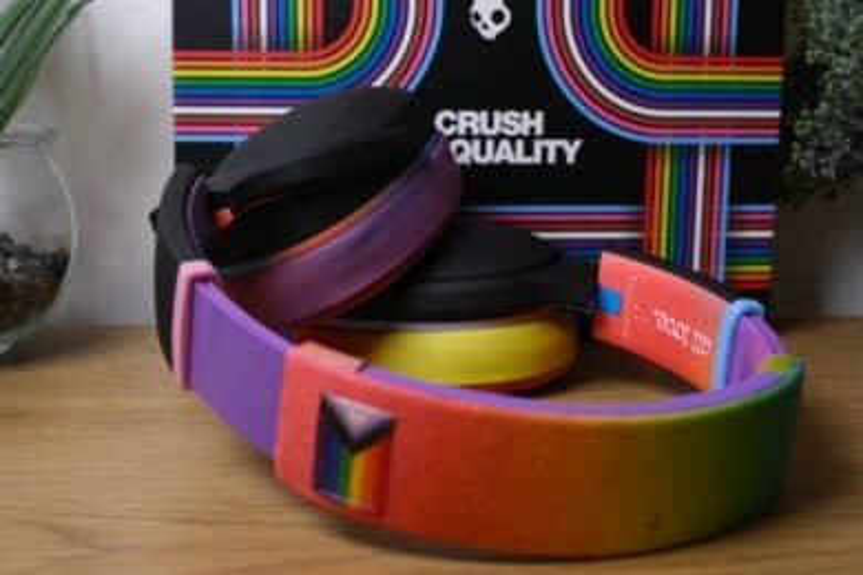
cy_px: 288
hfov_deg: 39.6
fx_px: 1199
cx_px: 432
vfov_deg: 27.0
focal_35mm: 50
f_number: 8
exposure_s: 1/50
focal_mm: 33.2
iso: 500
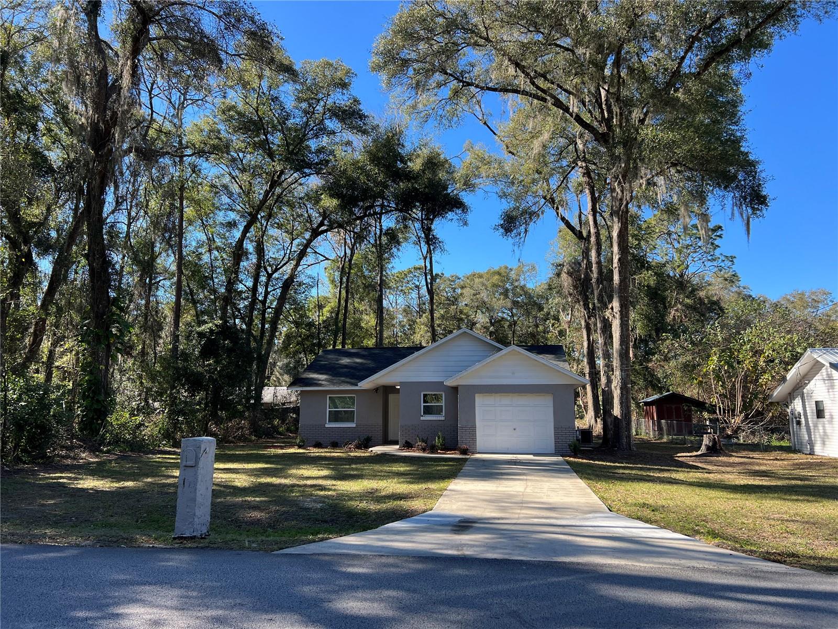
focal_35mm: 26
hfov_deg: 67.3
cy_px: 314
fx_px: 629
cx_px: 419
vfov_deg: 53.1
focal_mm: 5.7
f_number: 1.5
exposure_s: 1/1196
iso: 50
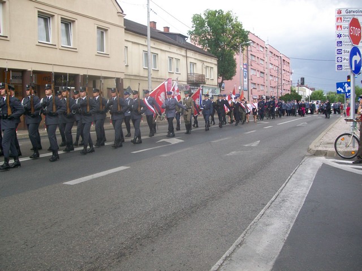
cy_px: 136
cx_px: 181
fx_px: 376
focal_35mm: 36
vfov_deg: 39.7
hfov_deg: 51.4
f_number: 2.7
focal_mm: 6
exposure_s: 1/200
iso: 64
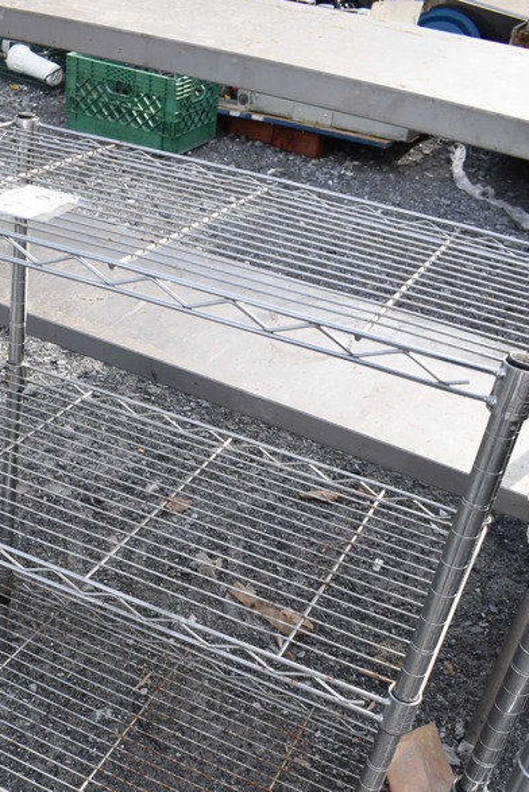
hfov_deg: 31.6
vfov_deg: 45.3
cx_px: 157
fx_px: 925
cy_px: 563
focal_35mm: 42
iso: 200
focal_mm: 18
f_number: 7.1
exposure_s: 1/250
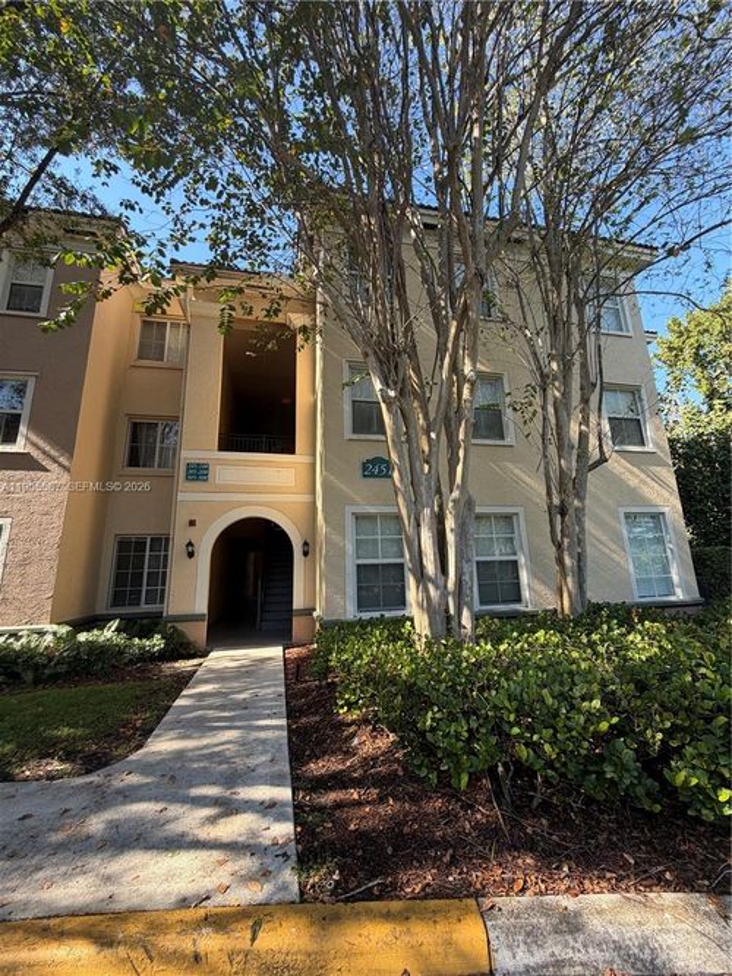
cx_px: 366
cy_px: 488
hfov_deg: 85.7
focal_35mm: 14
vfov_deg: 102.1
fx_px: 395
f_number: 2.2
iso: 40
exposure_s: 1/242
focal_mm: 2.22
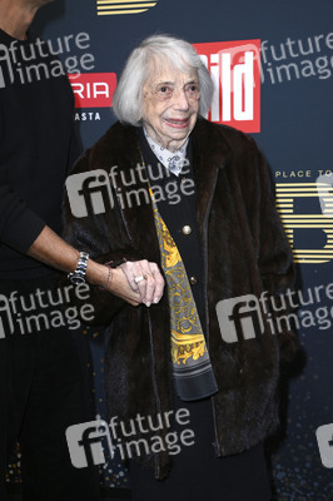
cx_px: 166
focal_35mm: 62
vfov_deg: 32.4
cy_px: 250
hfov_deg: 21.9
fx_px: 862
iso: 320
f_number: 5.6
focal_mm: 62
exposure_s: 1/250
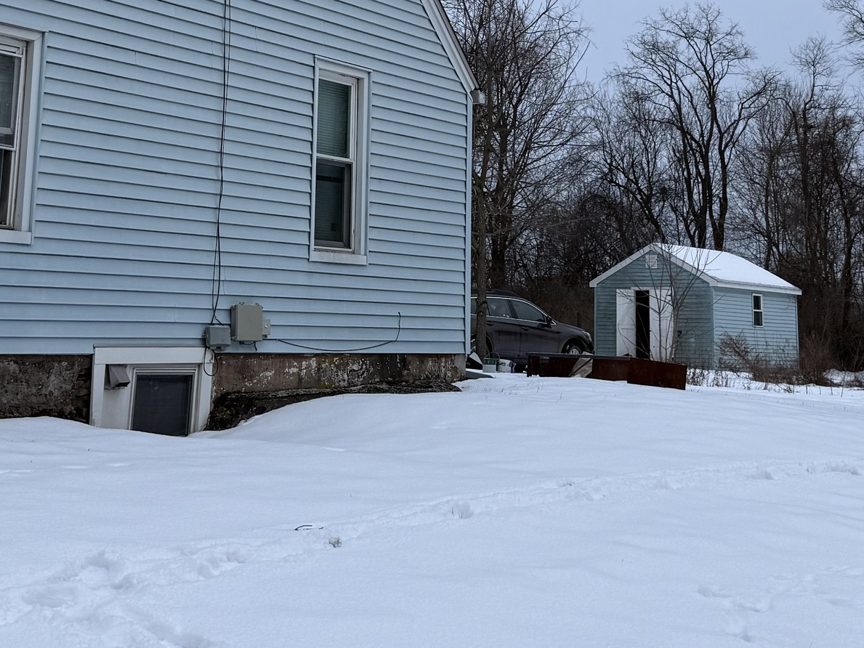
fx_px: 1548
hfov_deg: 31.2
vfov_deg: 22.6
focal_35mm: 62
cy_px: -19
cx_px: 476
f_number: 1.78
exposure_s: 1/627
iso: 80
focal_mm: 6.76
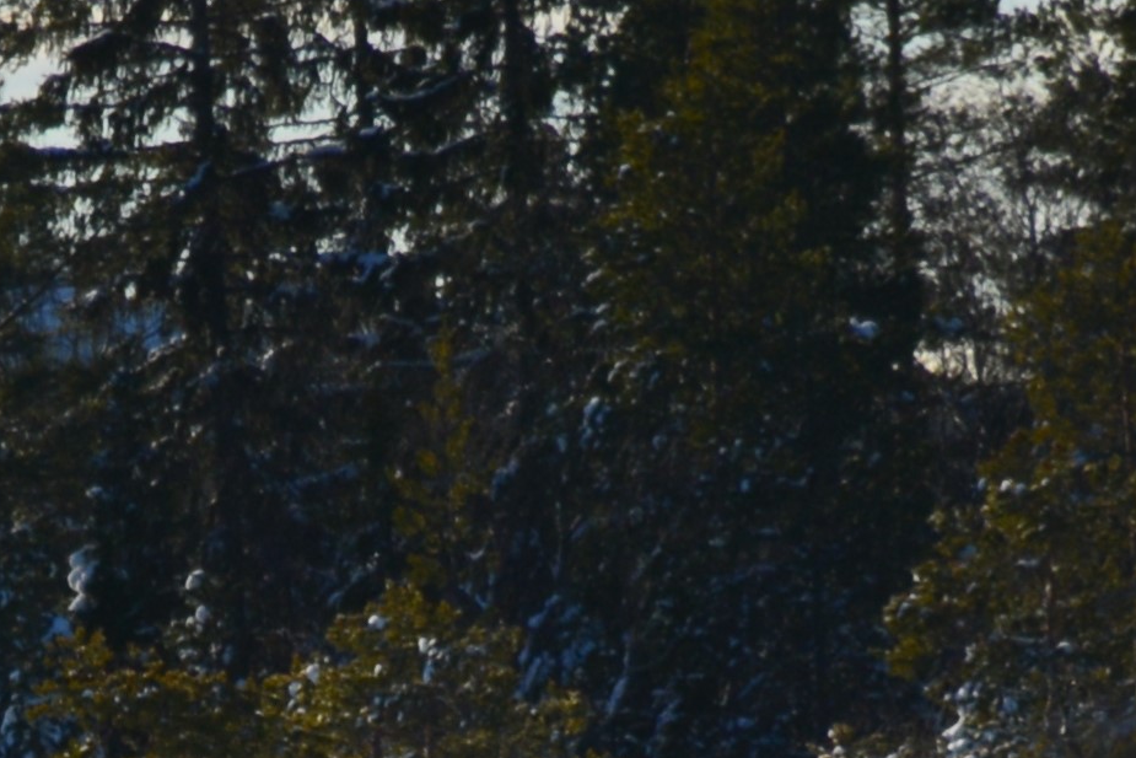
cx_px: -1082
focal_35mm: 1217
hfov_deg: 1.7
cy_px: 1819
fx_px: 38406
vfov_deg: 1.1
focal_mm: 140
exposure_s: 1/500
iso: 200
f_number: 11
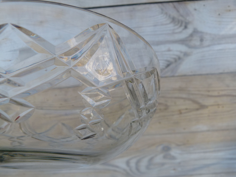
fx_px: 232
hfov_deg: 54.0
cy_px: 88
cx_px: 118
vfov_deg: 41.8
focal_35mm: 34
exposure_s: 1/100
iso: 80
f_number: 4
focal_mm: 6.2
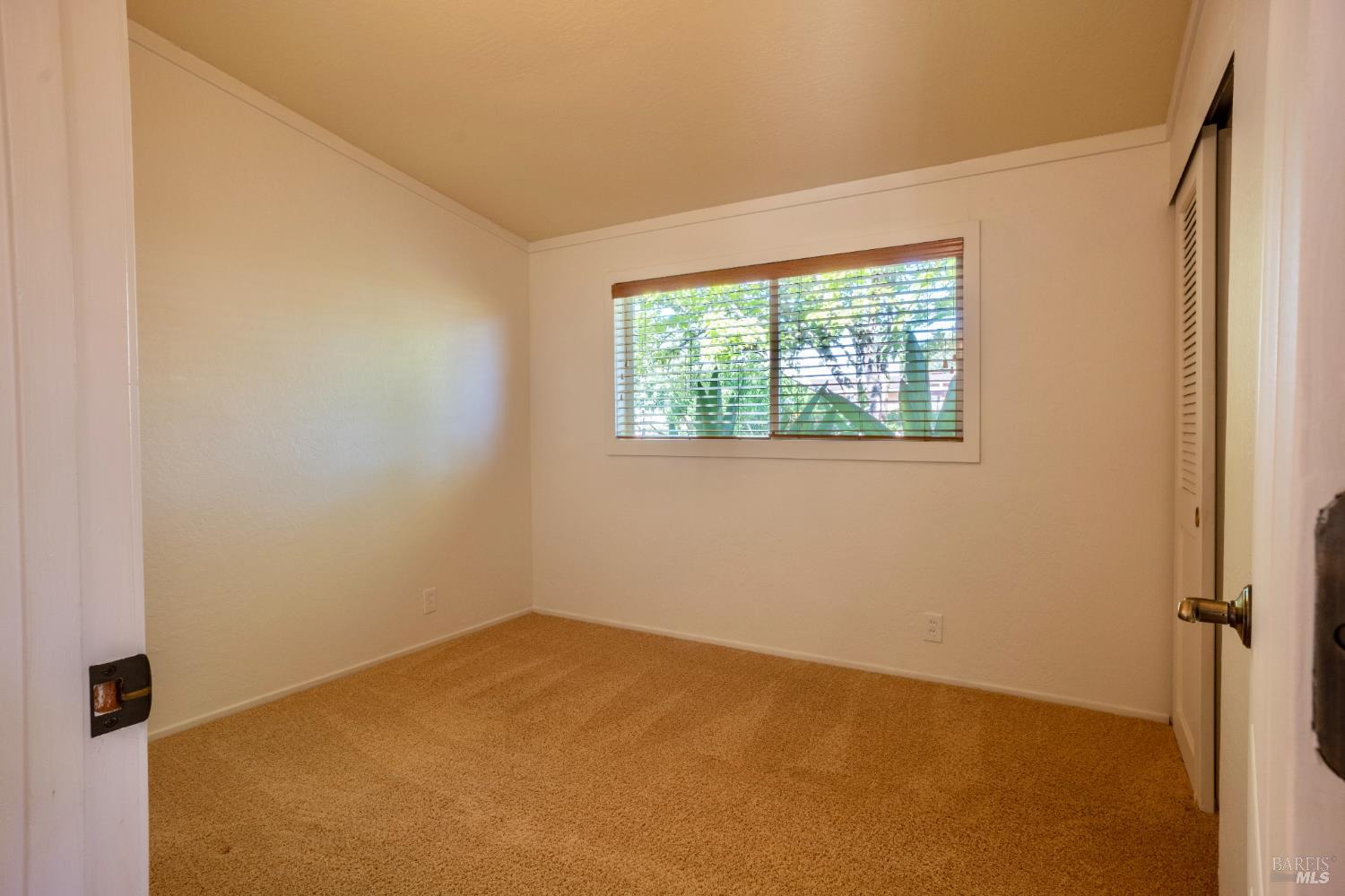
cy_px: 448
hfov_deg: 90.0
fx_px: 672
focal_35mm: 18
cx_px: 672
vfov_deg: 67.4
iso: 200
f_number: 16
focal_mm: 18
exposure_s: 1/6
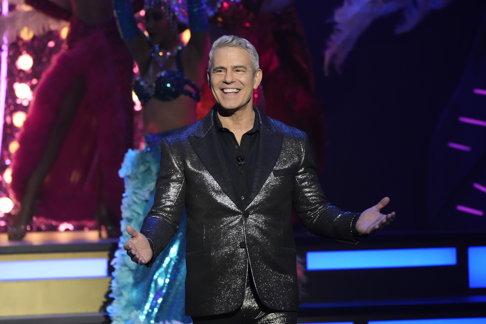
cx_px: 243
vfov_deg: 4.7
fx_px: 3969
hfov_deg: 7.0
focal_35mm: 294
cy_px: 162
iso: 6400
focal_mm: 294
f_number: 7.1
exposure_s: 1/200
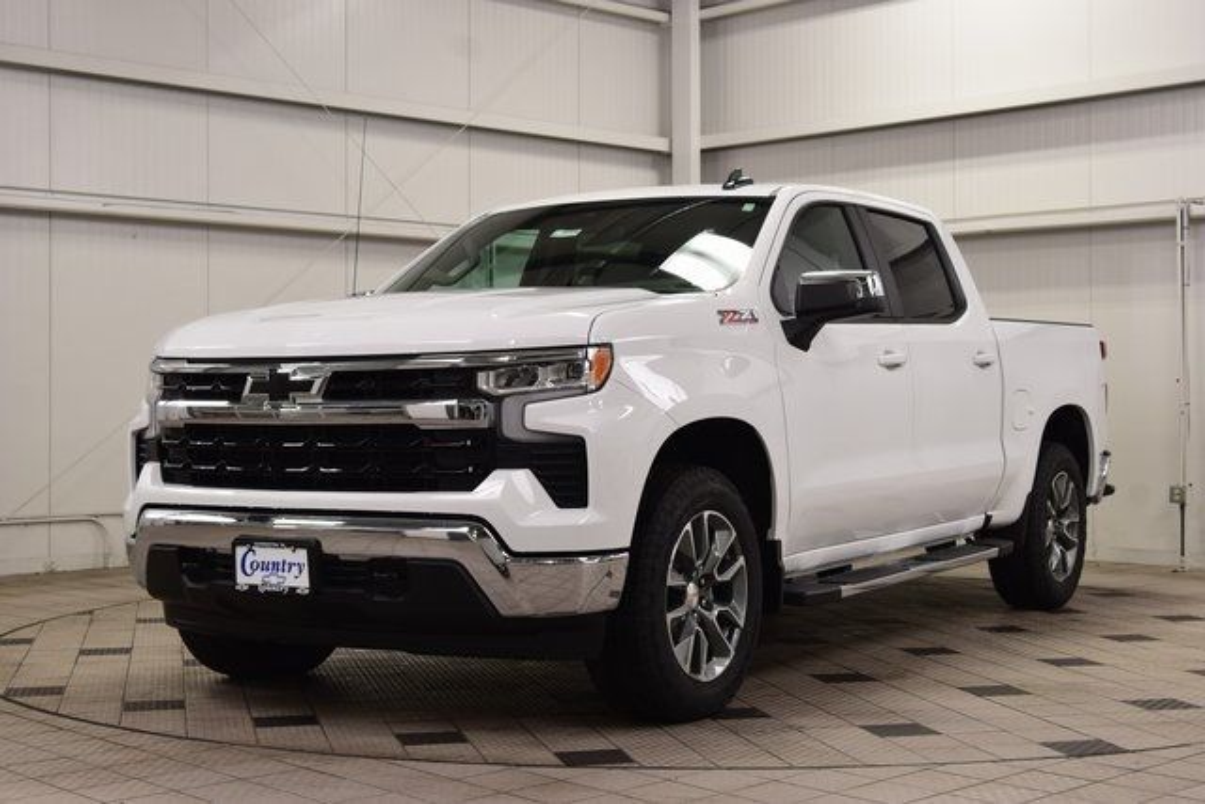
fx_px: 1808
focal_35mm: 54
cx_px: 602
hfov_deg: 36.9
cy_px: 402
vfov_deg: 25.1
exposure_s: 1/30
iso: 400
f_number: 7.1
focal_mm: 36
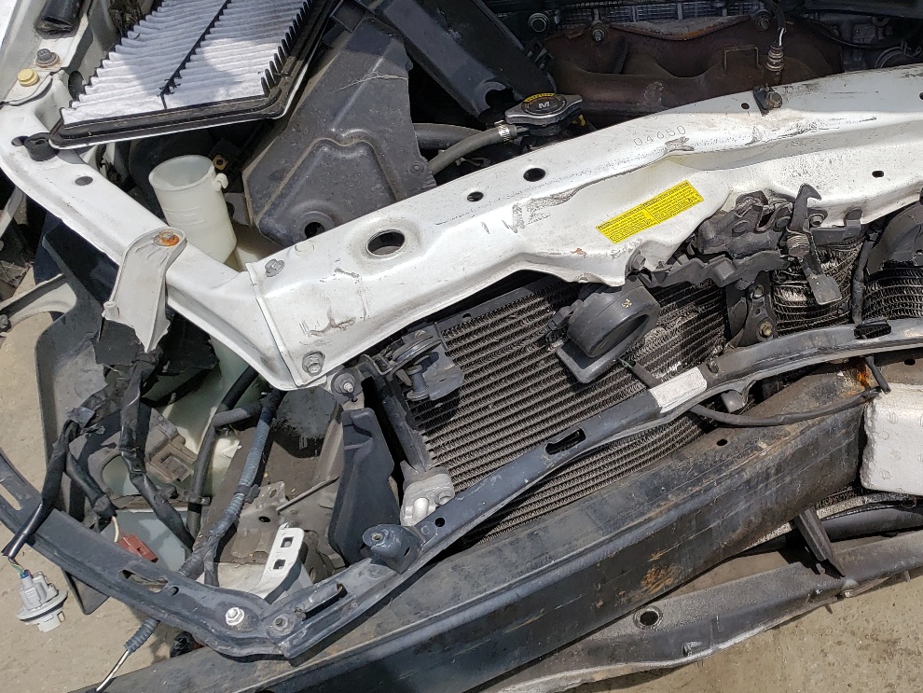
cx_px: 733
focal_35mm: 42
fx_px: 1120
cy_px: 230
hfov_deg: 42.8
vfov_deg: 34.0
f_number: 1.5
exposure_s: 1/5000
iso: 50
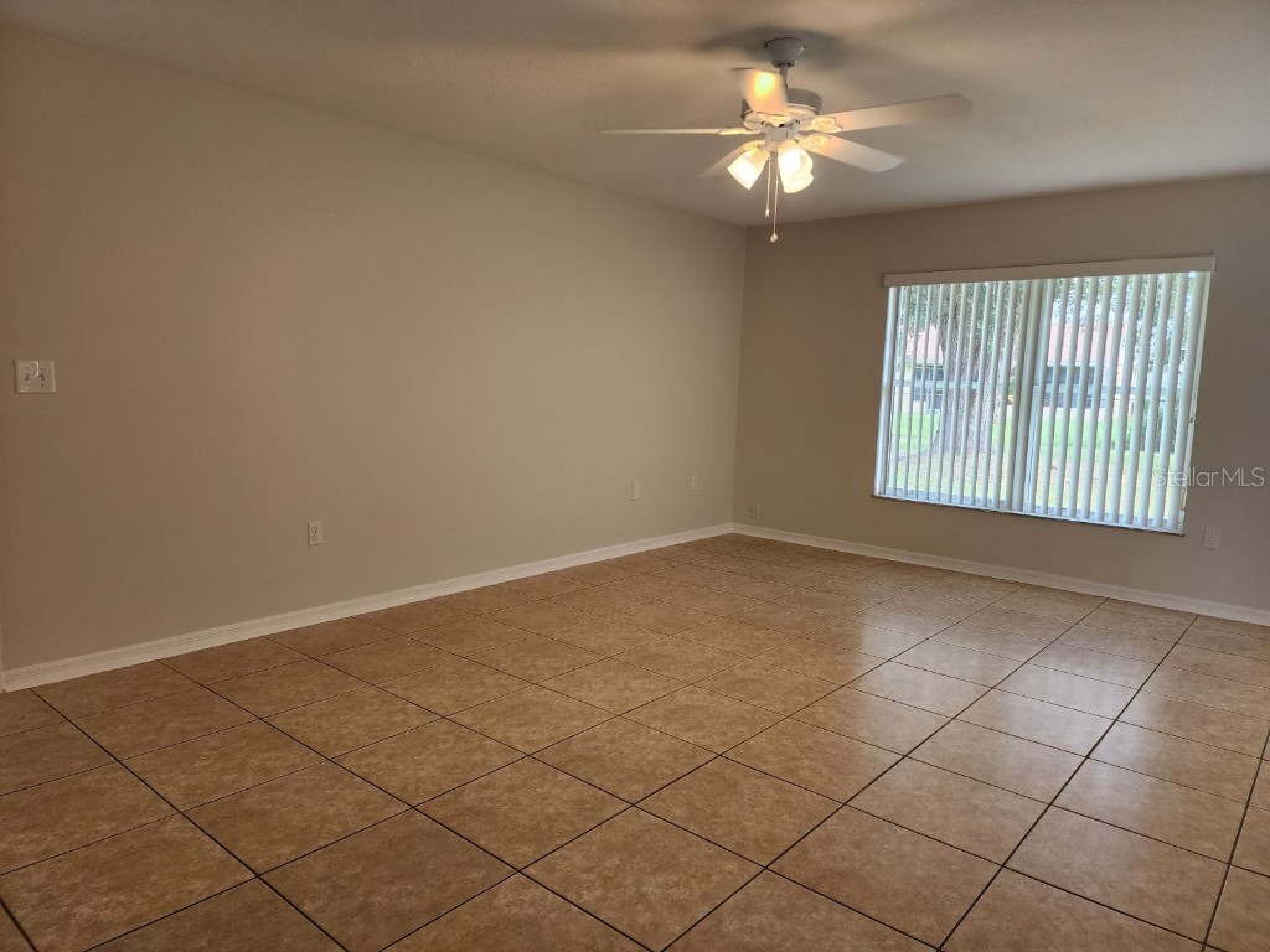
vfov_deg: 58.9
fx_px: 844
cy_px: 476
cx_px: 635
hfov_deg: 73.9
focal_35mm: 23
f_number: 1.8
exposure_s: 1/180
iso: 125
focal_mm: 6.4
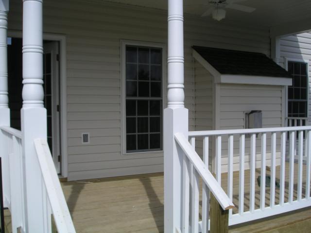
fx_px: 341
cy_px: 116
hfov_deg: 49.0
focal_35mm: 38
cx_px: 156
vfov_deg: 37.7
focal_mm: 6
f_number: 6.7
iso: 50
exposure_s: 1/350
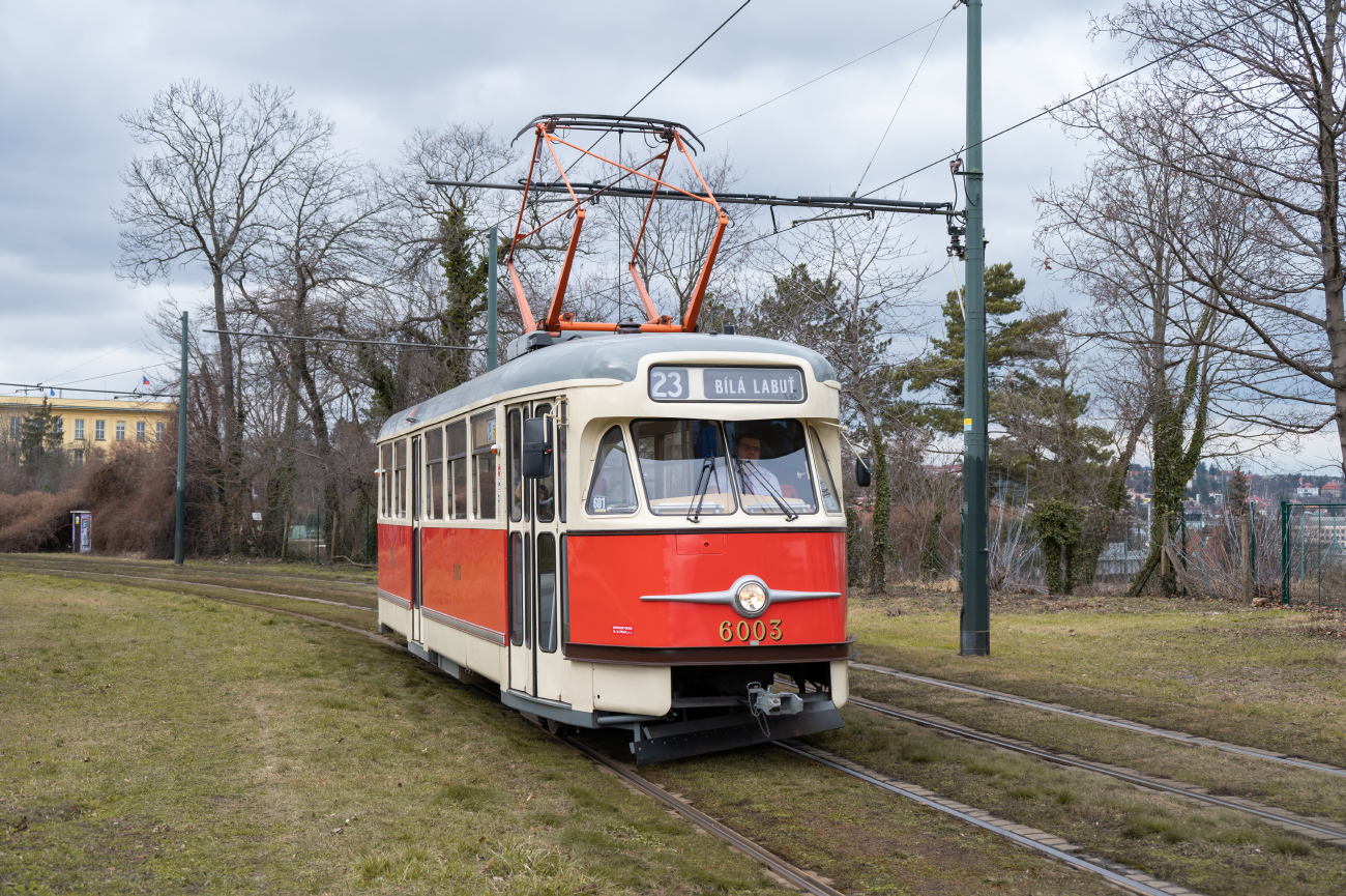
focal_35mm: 48
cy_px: 448
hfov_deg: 41.1
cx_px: 673
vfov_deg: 28.0
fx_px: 1793
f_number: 5.3
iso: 320
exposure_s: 1/640
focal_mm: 48
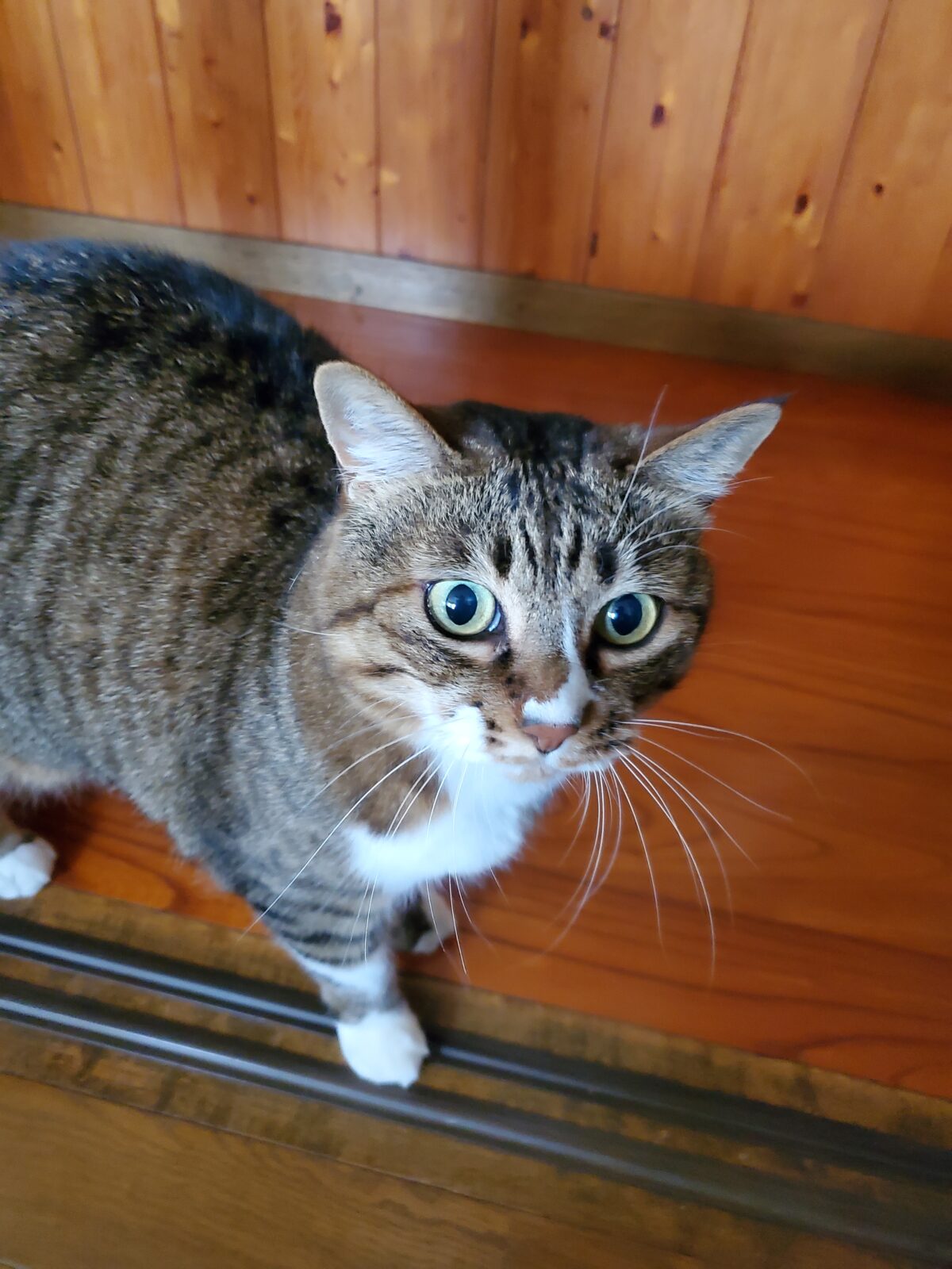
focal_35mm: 26
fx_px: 953
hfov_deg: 53.1
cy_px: 634
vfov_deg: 67.3
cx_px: 476
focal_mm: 4.3
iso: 800
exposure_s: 1/50
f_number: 1.5
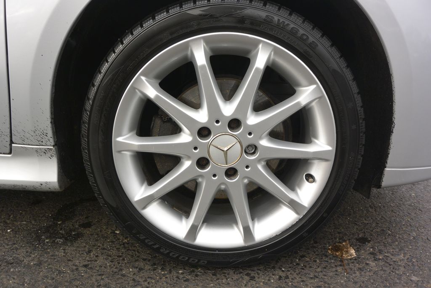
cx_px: 216
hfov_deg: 67.4
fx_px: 323
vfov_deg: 47.9
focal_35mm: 27
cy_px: 144
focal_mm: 10
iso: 180
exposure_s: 1/250
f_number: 4
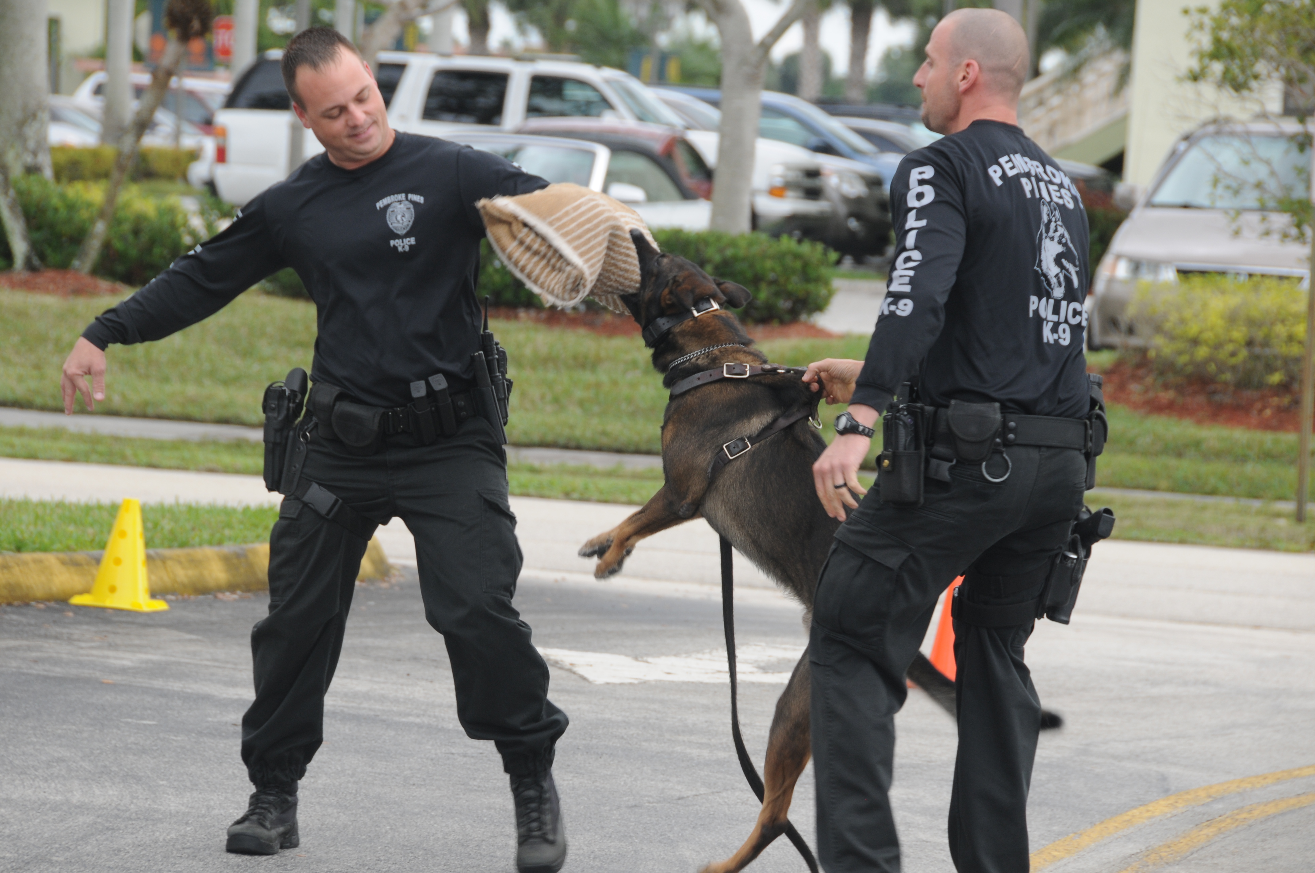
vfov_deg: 6.1
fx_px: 8209
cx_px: 658
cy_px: 436
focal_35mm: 225
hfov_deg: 9.2
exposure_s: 1/125
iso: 200
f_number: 8
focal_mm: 150
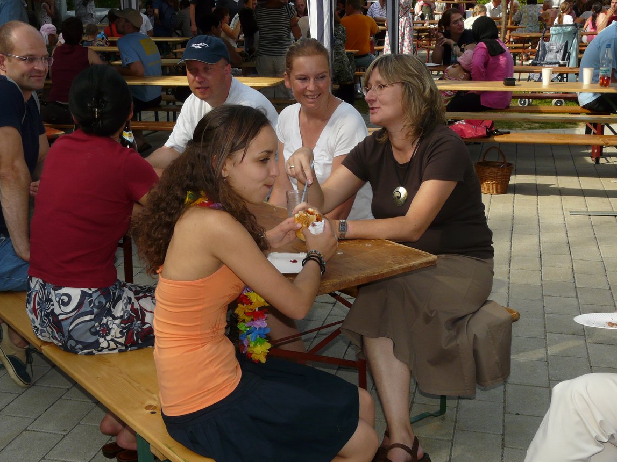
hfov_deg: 39.7
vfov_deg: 30.3
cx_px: 295
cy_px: 226
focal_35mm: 48
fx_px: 855
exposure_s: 1/250
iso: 100
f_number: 5
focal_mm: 7
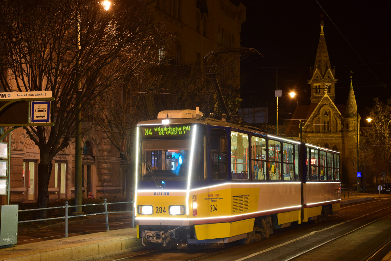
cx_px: 212
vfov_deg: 20.9
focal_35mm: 65
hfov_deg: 30.9
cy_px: 134
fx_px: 706
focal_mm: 38
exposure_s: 1/1.6
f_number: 6.3
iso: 200
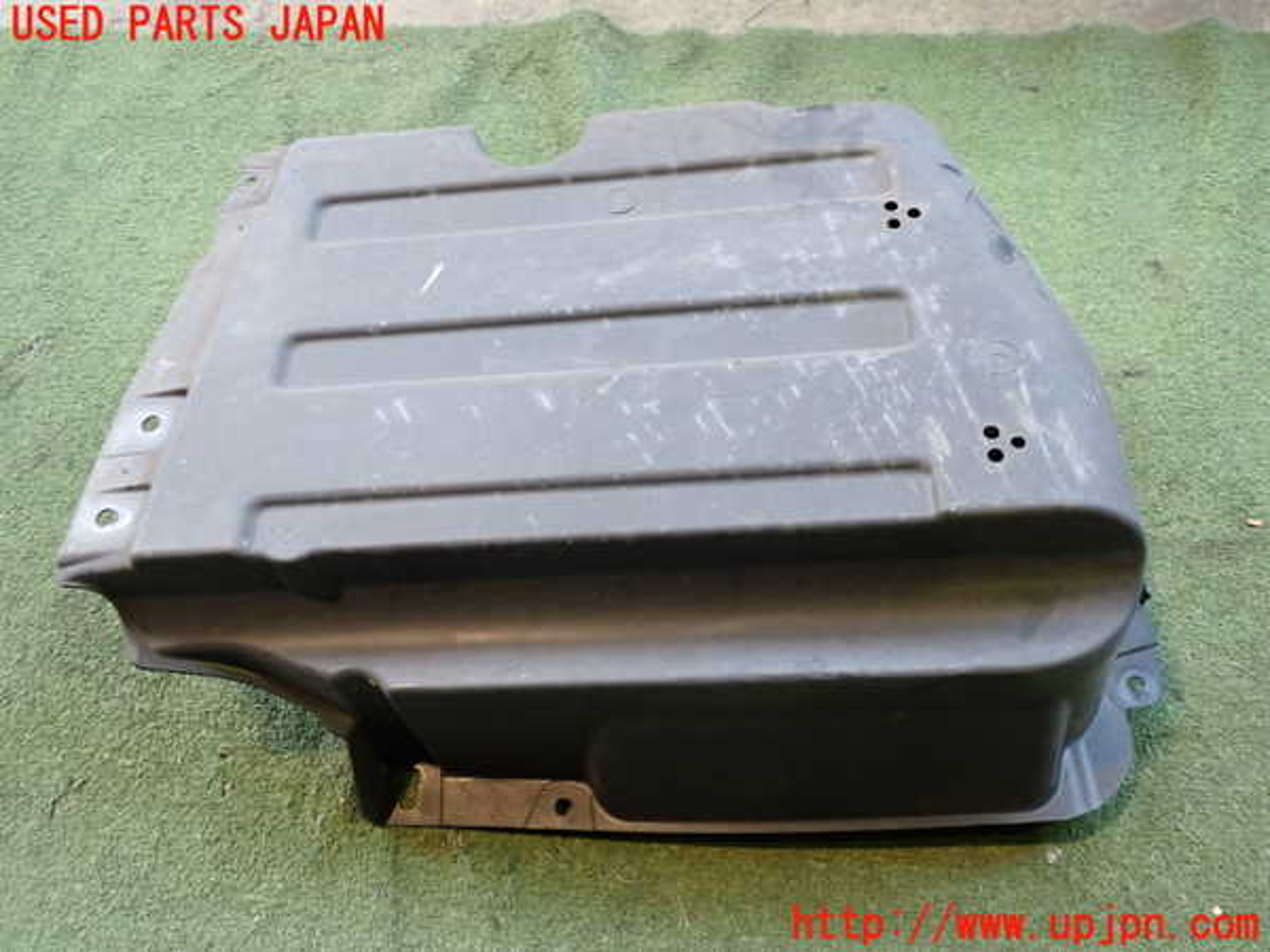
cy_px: 476
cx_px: 635
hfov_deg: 56.8
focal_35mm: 32
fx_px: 1174
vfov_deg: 44.2
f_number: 2.4
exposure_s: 1/30
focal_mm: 5.79
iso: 320
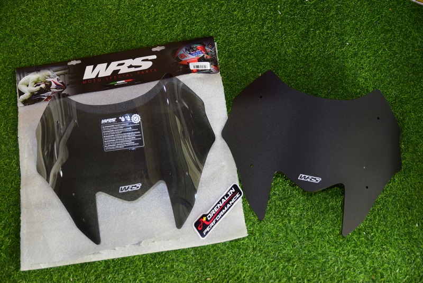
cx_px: 212
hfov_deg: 42.3
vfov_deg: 29.0
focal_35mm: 46
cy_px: 142
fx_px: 547
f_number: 3.3
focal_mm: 31
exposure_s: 1/25
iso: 1250
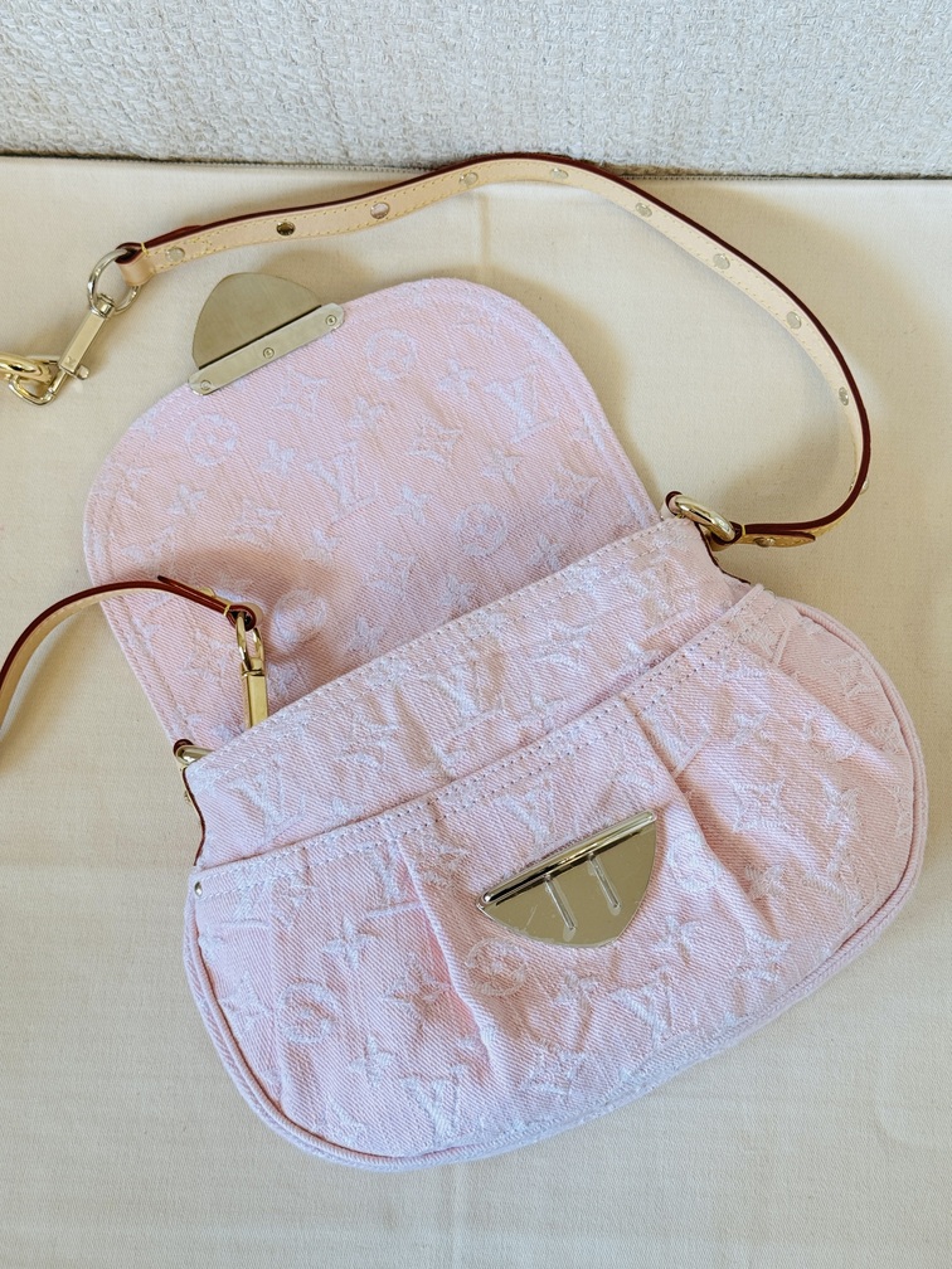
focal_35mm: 48
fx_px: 1760
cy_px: 634
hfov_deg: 30.3
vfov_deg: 39.7
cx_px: 476
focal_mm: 6.76
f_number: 1.78
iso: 64
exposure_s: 1/100
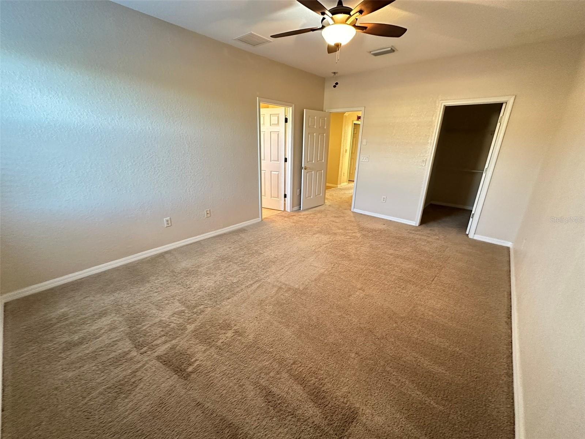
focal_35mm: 14
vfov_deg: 85.7
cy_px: 220
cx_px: 292
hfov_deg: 102.1
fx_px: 237
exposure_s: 1/60
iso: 640
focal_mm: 2.22
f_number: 2.2
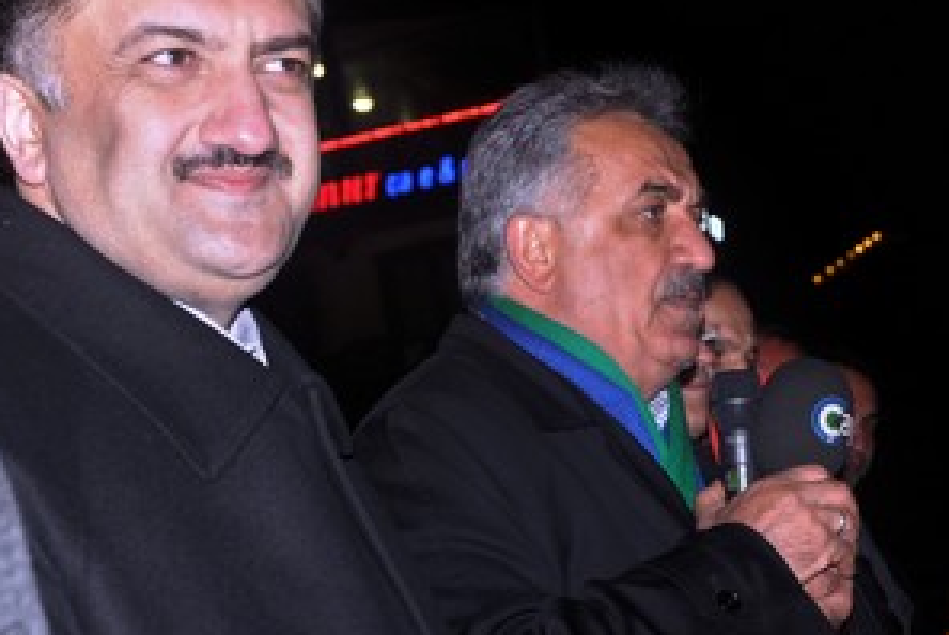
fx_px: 2184
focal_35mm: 83
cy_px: 293
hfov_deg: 24.5
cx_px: 462
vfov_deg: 16.5
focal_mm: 35
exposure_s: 1/60
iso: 200
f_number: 4.5
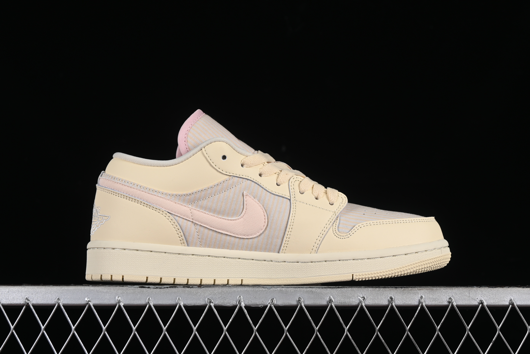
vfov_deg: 18.2
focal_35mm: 75
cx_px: 265
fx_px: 1104
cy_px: 177
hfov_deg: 27.0
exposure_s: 1/80
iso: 160
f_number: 8
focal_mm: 50
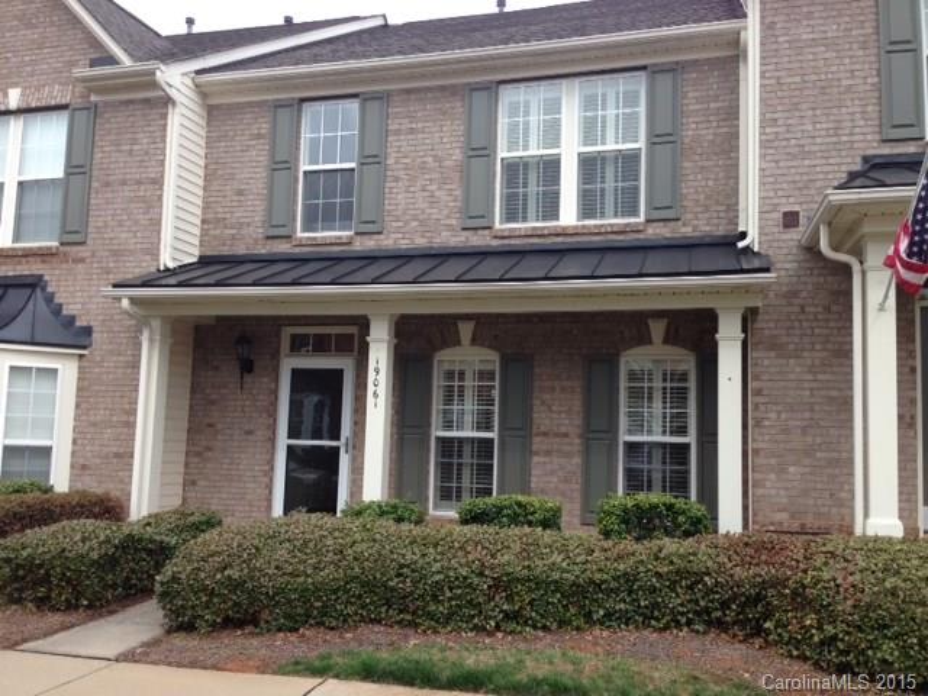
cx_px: 464
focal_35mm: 33
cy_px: 348
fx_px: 885
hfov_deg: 55.4
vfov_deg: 42.9
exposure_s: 1/630
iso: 50
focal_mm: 4.12
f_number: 2.4
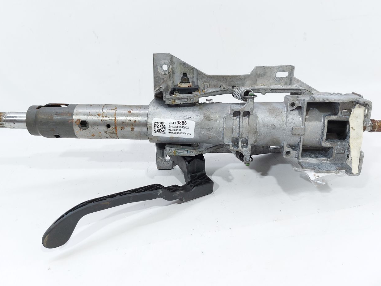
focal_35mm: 27
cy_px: 138
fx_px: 297
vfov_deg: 51.3
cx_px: 188
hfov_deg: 65.3
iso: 64
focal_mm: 5.23
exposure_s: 1/50
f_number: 1.8
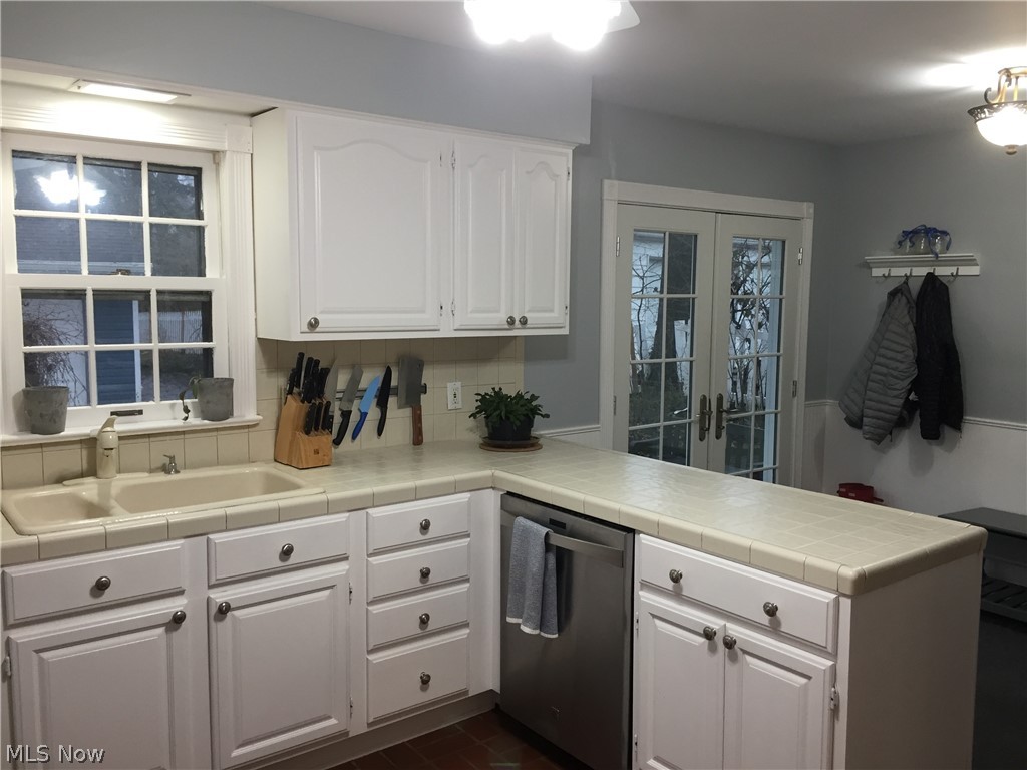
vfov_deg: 48.2
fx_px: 860
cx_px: 514
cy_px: 385
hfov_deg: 61.7
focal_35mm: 29
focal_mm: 4.15
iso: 40
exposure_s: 1/30
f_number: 2.2
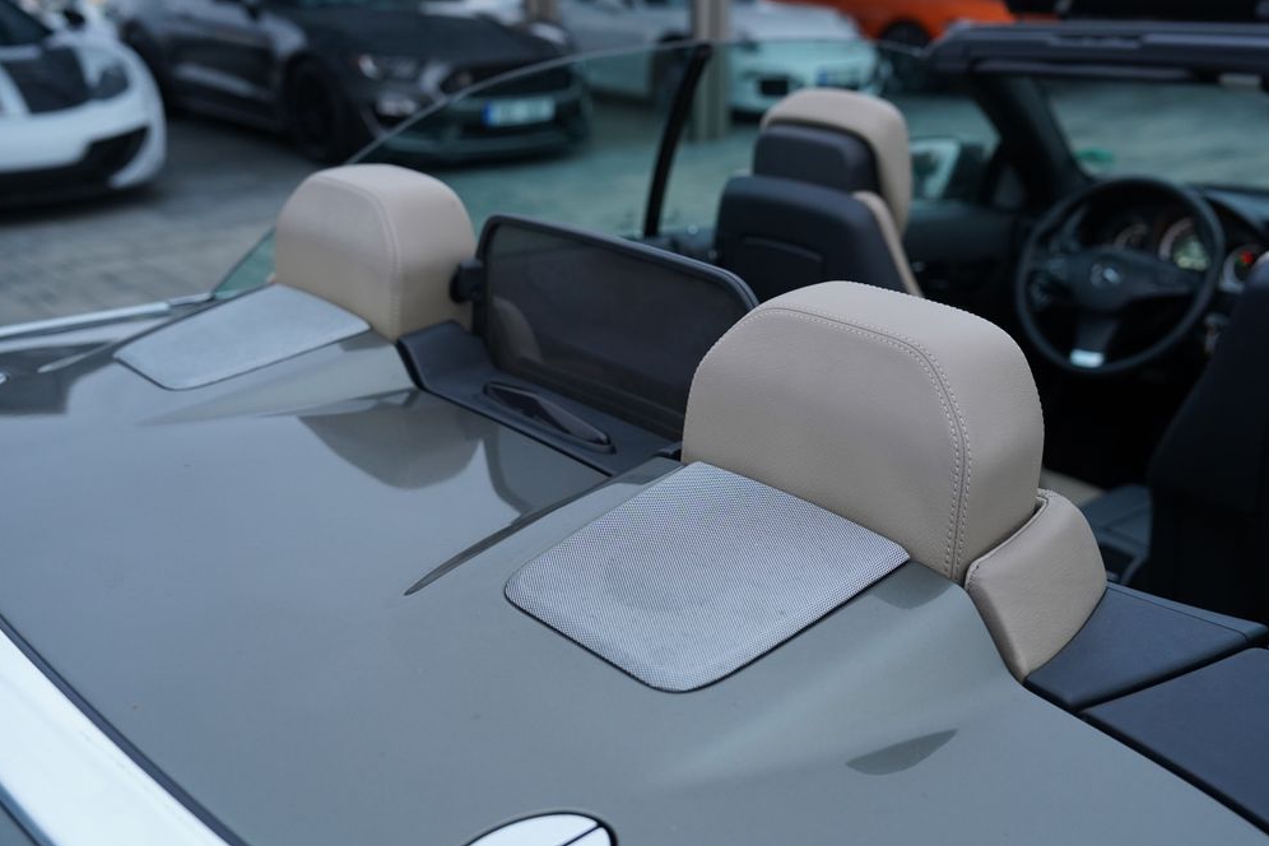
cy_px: 433
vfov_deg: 36.9
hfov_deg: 53.1
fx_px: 1269
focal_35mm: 36
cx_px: 643
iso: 1600
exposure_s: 1/160
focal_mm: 35
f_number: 4
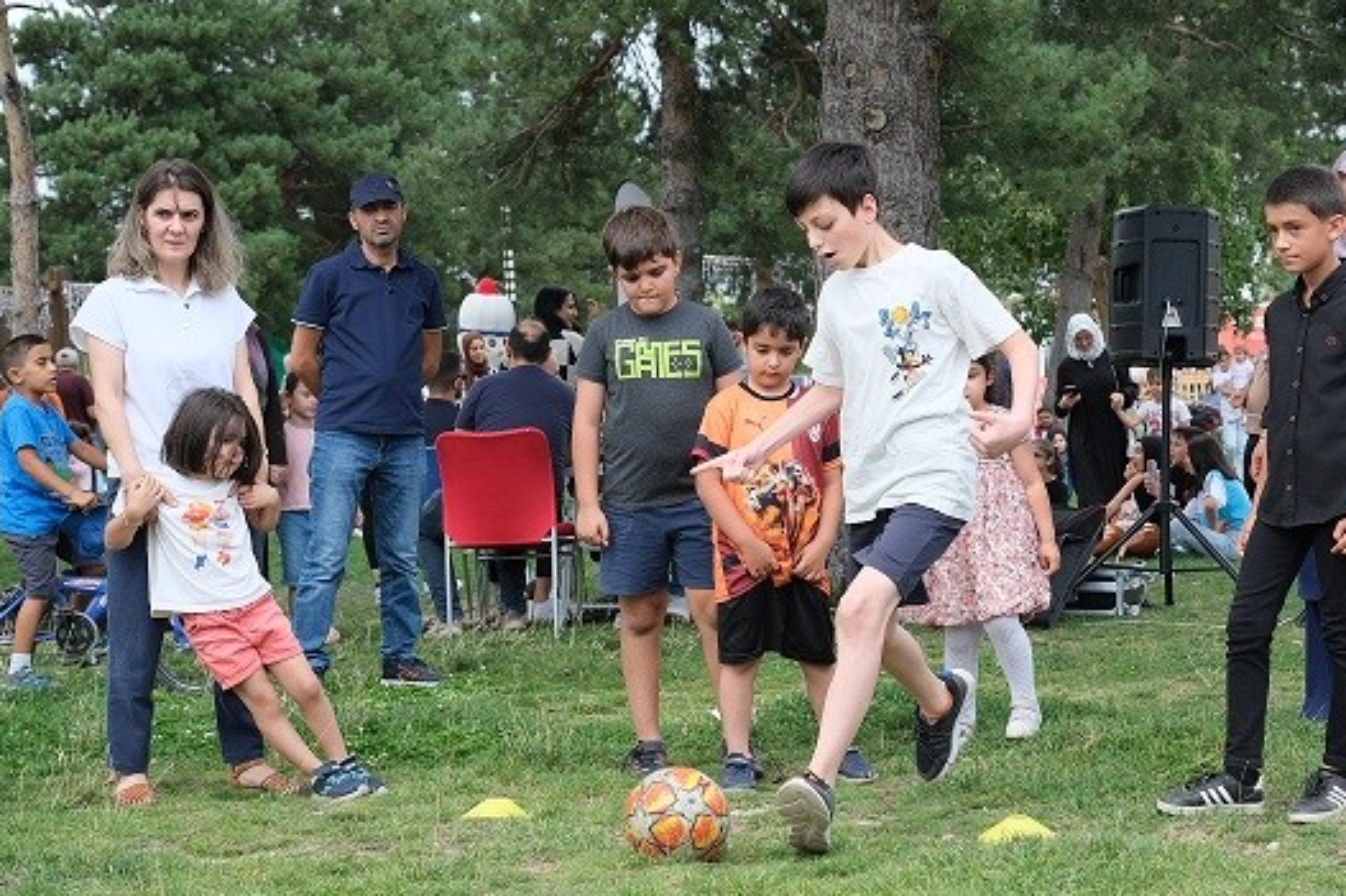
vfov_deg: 18.4
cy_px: 534
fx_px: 2766
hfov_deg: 27.3
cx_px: 807
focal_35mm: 74
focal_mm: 33
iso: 320
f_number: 4
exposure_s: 1/480
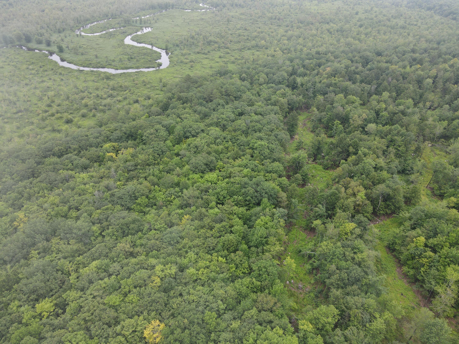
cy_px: 172
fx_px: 318
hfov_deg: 71.6
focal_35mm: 24
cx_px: 230
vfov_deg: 56.8
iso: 100
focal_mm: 4.5
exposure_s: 1/160
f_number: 2.8
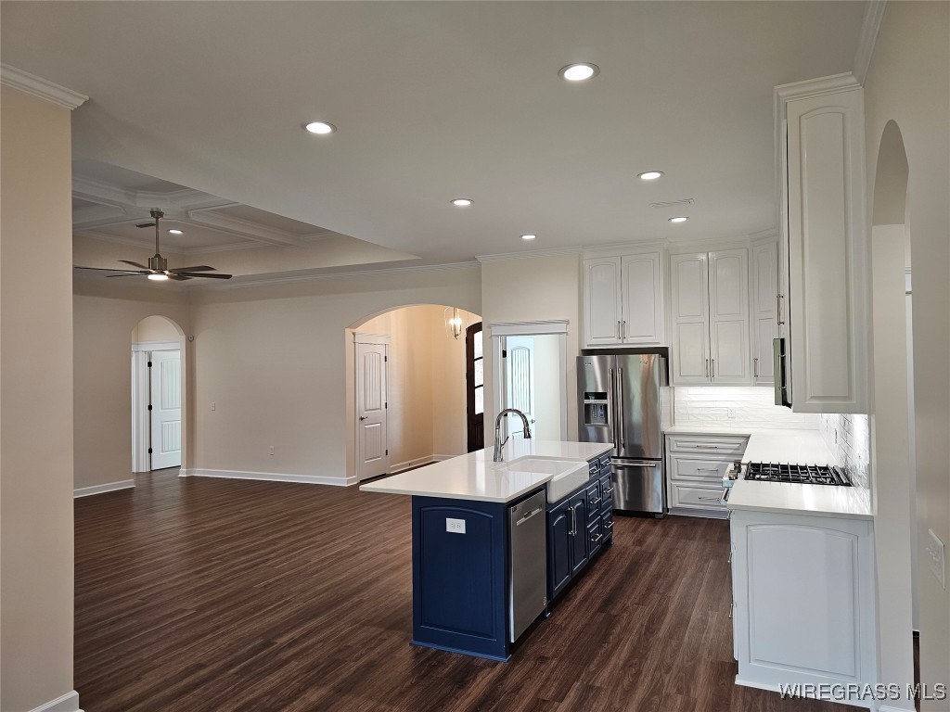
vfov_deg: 58.9
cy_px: 356
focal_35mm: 23
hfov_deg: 73.9
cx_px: 475
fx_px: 631
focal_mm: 6.3
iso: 125
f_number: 1.7
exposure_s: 1/120
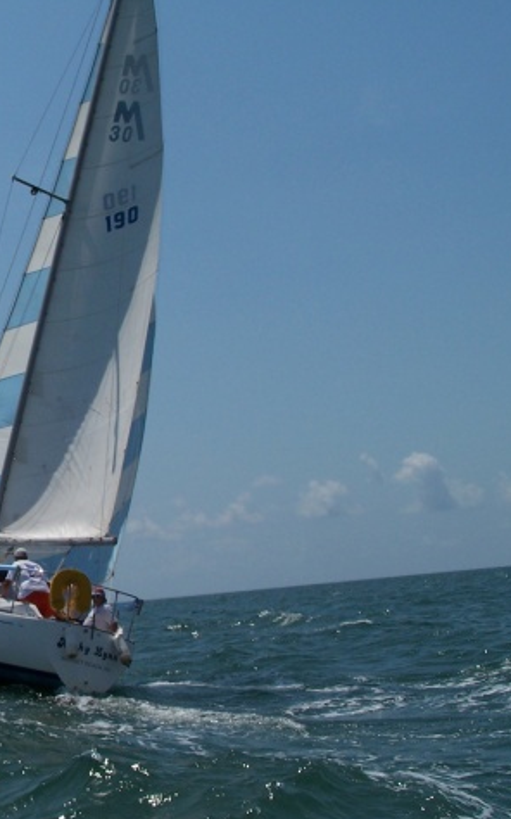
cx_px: -19
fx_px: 1628
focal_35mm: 73
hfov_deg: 17.4
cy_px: 410
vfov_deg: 28.2
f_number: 5.6
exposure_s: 1/1500
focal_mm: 8.5
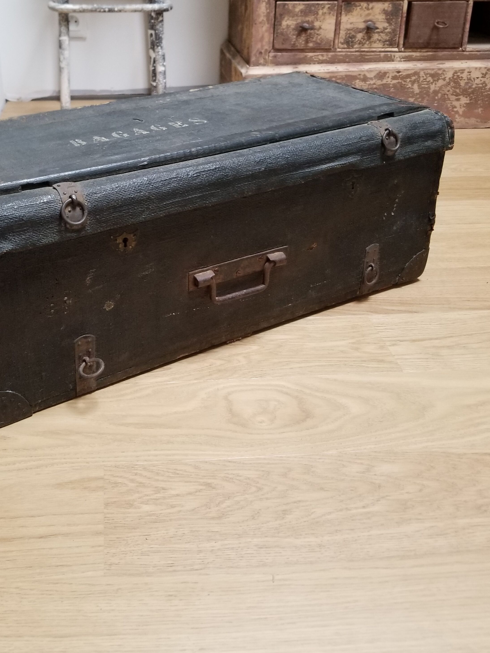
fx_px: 679
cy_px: 229
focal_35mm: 36
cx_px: 156
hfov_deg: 39.1
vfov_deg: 50.6
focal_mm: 4.25
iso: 160
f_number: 1.7
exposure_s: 1/30
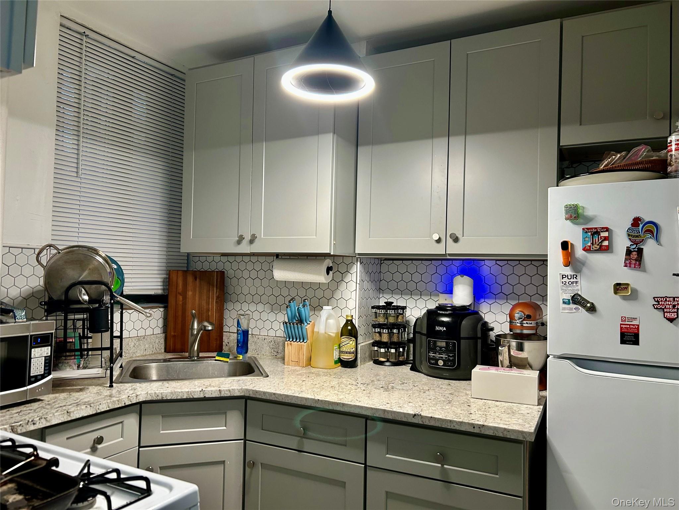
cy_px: 255
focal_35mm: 26
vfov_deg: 53.1
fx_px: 510
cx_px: 340
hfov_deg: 67.3
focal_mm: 5.7
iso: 160
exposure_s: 1/60
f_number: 1.5
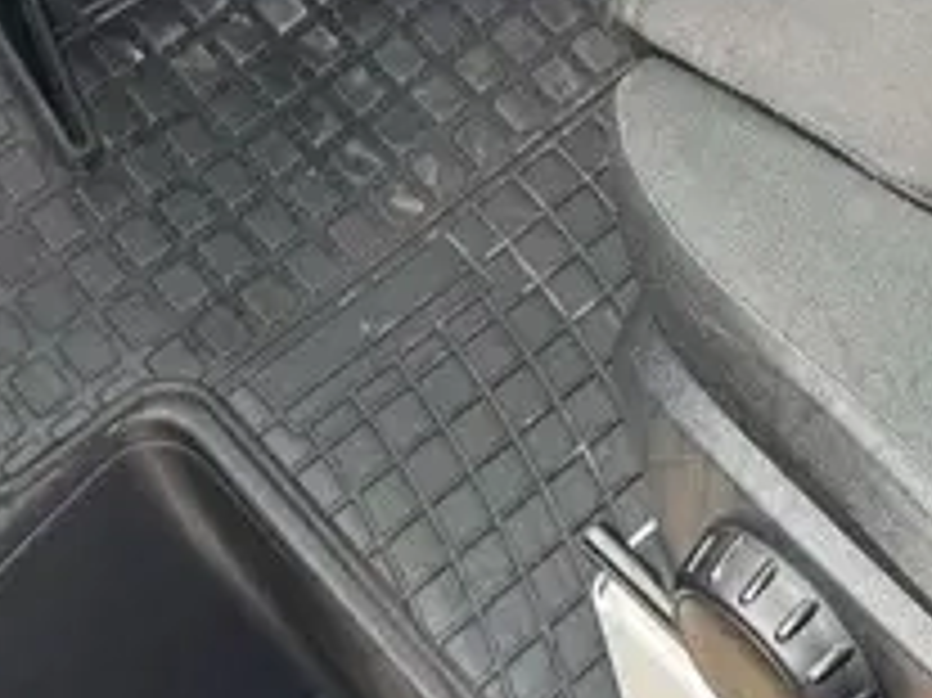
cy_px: -612
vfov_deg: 11.7
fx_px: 3121
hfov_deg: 16.6
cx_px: 955
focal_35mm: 116
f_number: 1.78
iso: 160
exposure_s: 1/121
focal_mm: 6.76
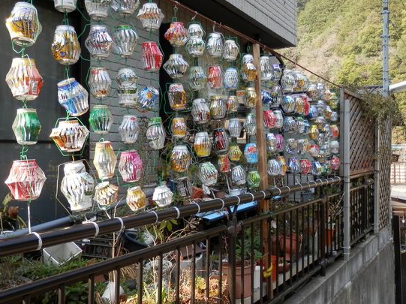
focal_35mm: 37
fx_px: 434
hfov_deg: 50.1
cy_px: 133
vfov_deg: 38.6
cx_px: 226
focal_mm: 4.5
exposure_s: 1/125
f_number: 3
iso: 80
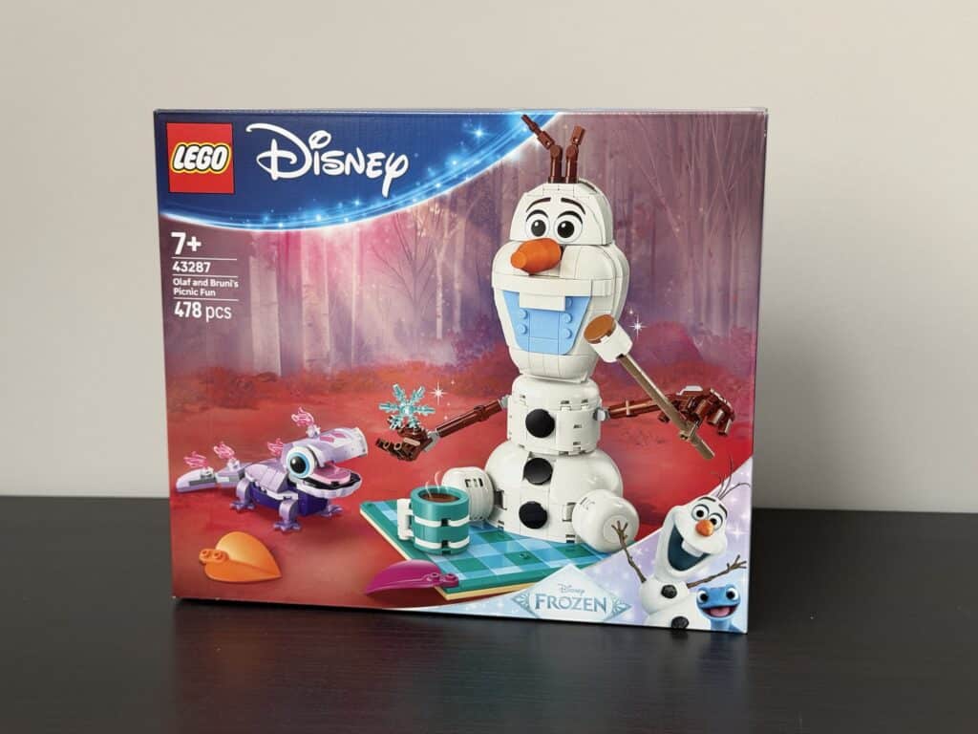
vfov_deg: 30.3
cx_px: 489
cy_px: 367
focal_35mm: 48
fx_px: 1356
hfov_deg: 39.7
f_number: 1.78
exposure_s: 1/59
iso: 250
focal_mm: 6.76
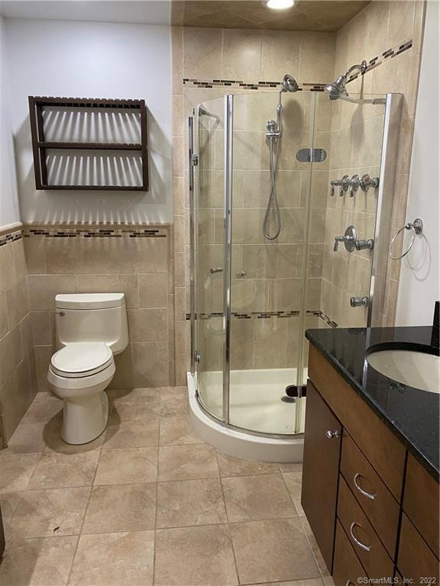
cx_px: 220
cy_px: 293
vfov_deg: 67.3
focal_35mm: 26
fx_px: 441
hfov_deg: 53.1
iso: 250
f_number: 1.8
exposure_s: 1/60
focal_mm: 4.25
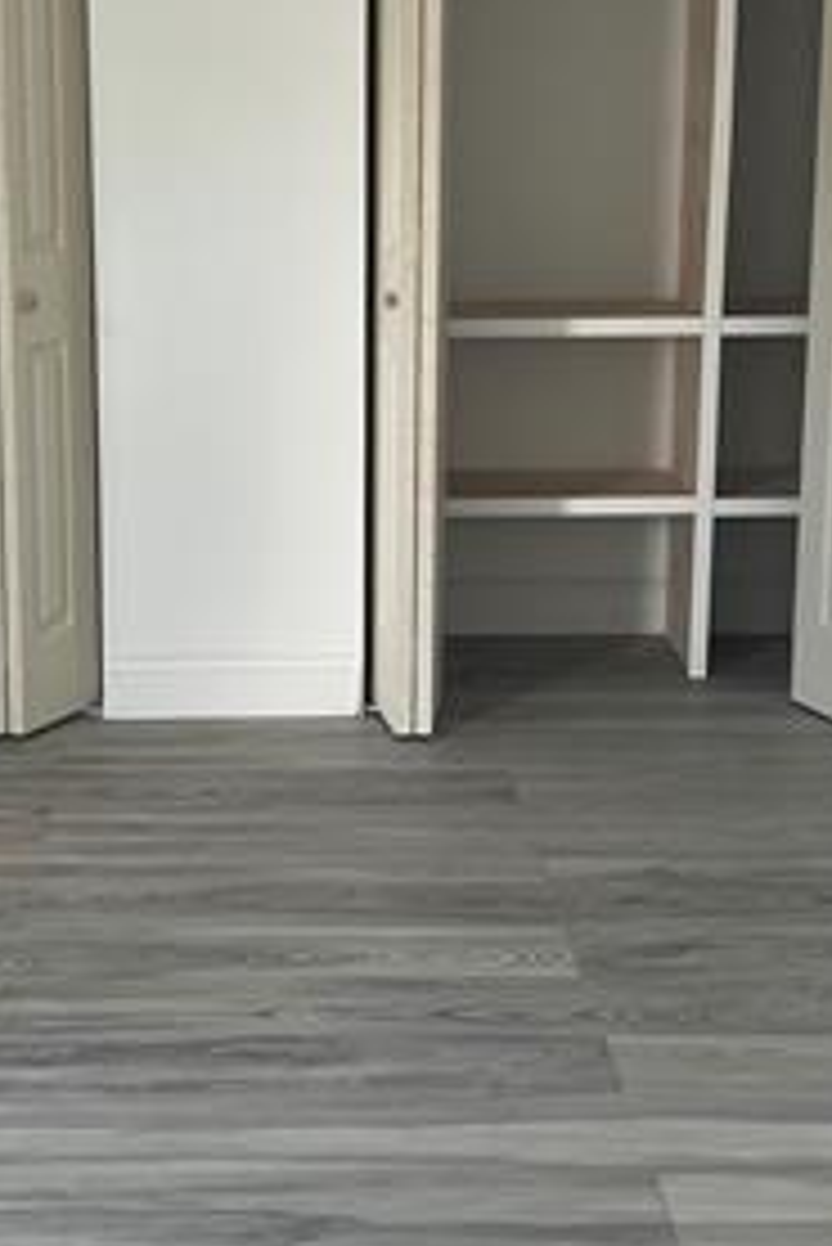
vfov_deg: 27.0
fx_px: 2597
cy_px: 625
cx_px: 319
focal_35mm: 75
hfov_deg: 18.2
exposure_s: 1/122
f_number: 1.6
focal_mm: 5.1
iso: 64
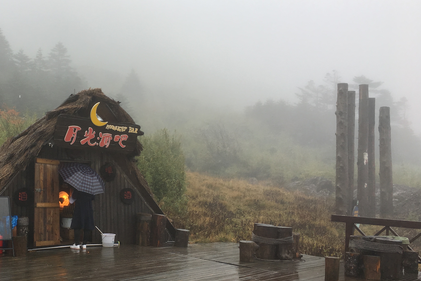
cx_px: 103
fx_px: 538
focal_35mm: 46
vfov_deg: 29.2
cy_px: 166
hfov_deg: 41.4
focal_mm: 4.15
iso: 25
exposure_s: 1/442
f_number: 2.2
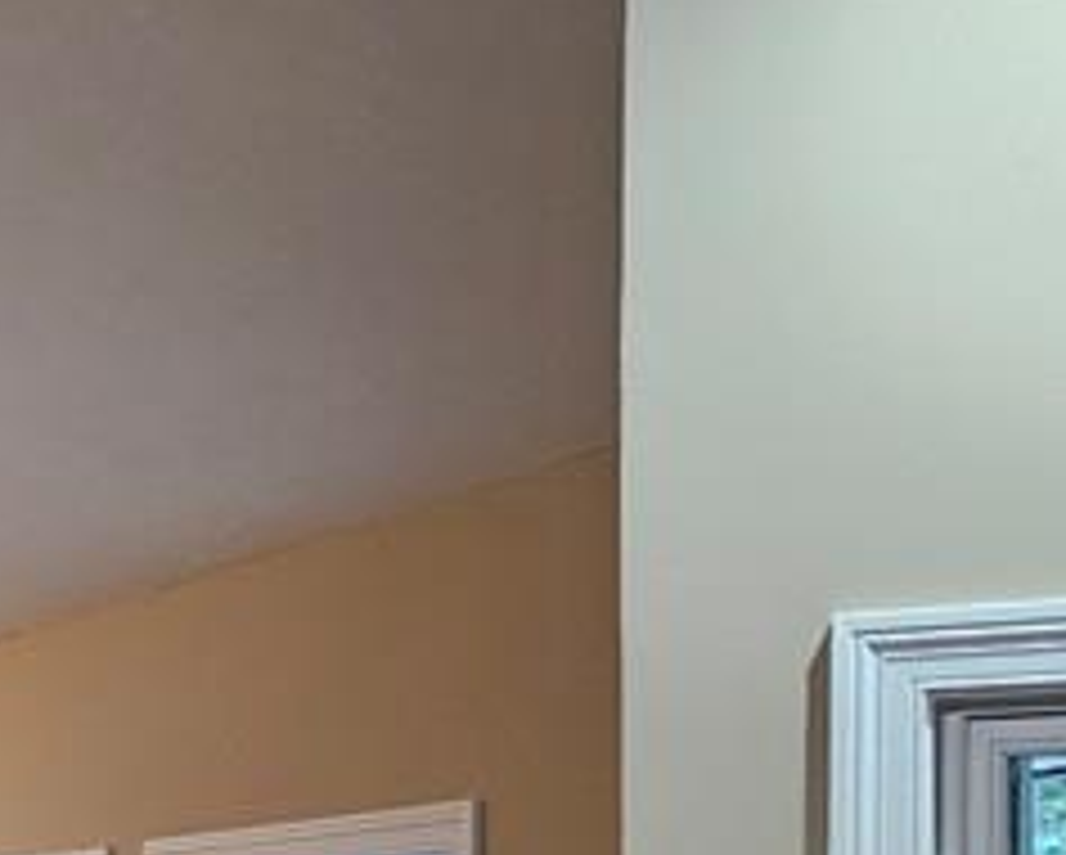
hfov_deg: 16.6
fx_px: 3063
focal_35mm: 97
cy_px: 981
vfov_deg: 15.4
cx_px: -828
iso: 800
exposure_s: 1/120
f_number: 1.8
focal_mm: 5.4
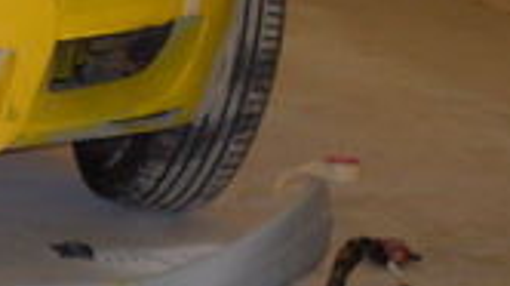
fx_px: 2162
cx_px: -181
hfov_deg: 12.9
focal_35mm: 160
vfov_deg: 7.6
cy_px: 188
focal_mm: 6.3
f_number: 2.8
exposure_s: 1/45
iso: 100
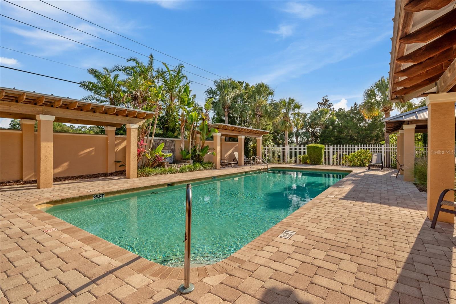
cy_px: 152
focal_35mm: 18
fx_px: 222
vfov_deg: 68.9
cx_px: 228
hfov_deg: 91.6
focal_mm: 17.5
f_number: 6.3
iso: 250
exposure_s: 1/1250
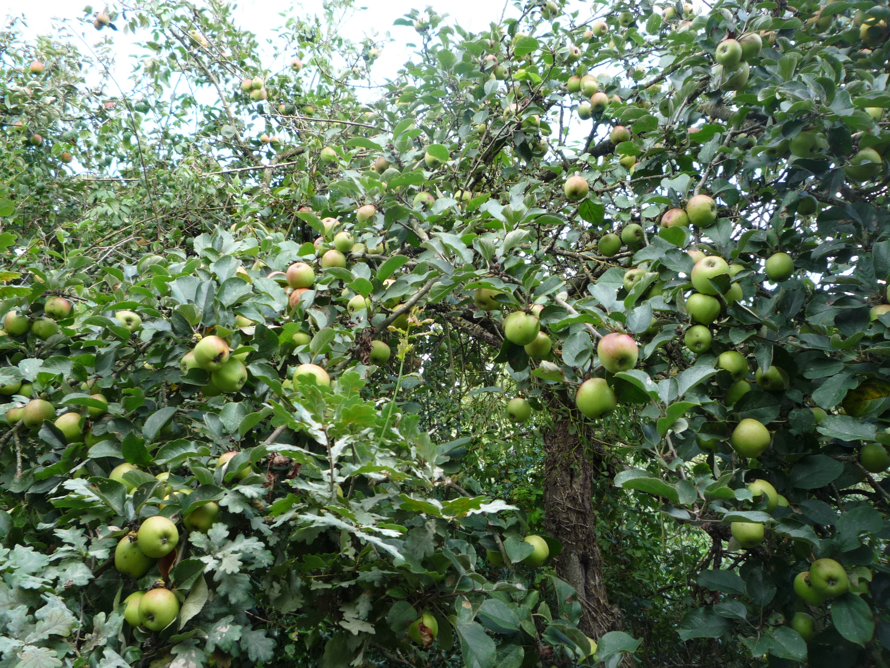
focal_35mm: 30
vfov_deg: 46.8
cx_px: 445
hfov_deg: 60.0
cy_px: 334
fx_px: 771
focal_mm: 5.2
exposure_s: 1/50
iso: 100
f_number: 3.3
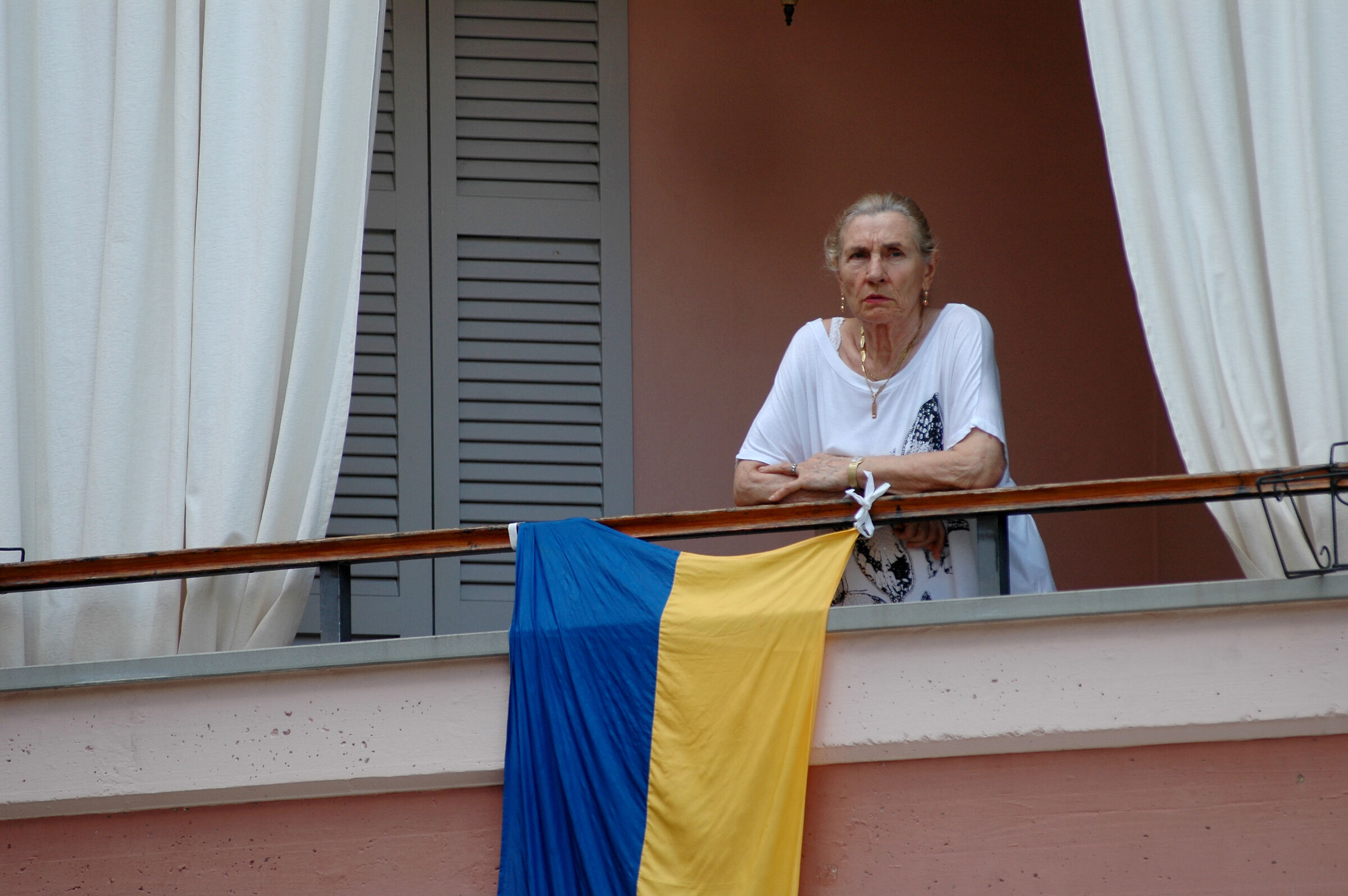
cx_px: 674
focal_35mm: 142
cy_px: 448
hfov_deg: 14.4
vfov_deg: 9.6
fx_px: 5331
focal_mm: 95
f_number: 4.5
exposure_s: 1/320
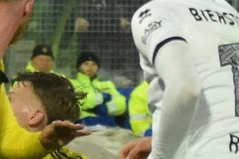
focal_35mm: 645
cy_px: 109
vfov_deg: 2.1
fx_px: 4278
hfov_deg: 3.2
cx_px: -243
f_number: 2.8
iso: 2000
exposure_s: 1/1250
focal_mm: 70
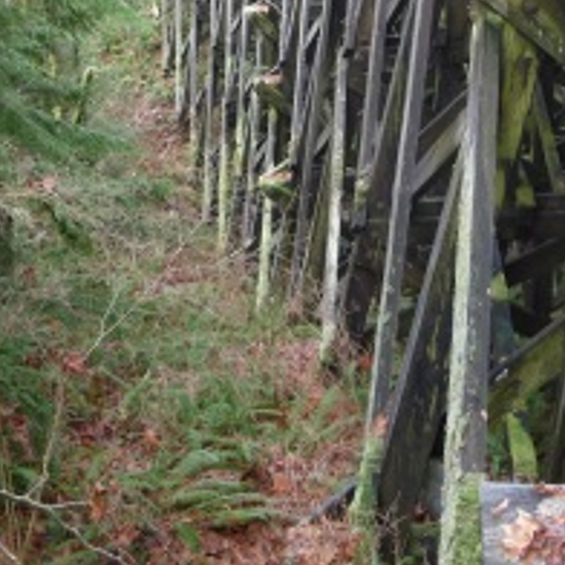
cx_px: 424
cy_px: 59
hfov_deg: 26.9
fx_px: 1163
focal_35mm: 63
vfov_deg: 26.4
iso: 200
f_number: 3.3
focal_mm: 4.7
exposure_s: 1/30
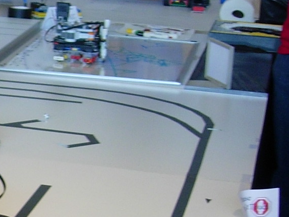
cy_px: 245
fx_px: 1269
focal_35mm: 152
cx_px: -224
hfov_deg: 12.0
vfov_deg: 9.7
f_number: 2.8
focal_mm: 7.8
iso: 79
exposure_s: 1/55.3
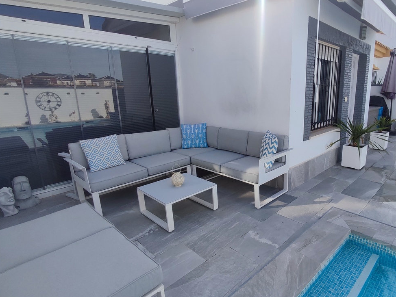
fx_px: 240
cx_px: 248
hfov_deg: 77.5
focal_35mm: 21
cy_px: 146
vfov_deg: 63.5
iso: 50
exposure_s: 1/1226
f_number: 2.2
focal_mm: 1.65
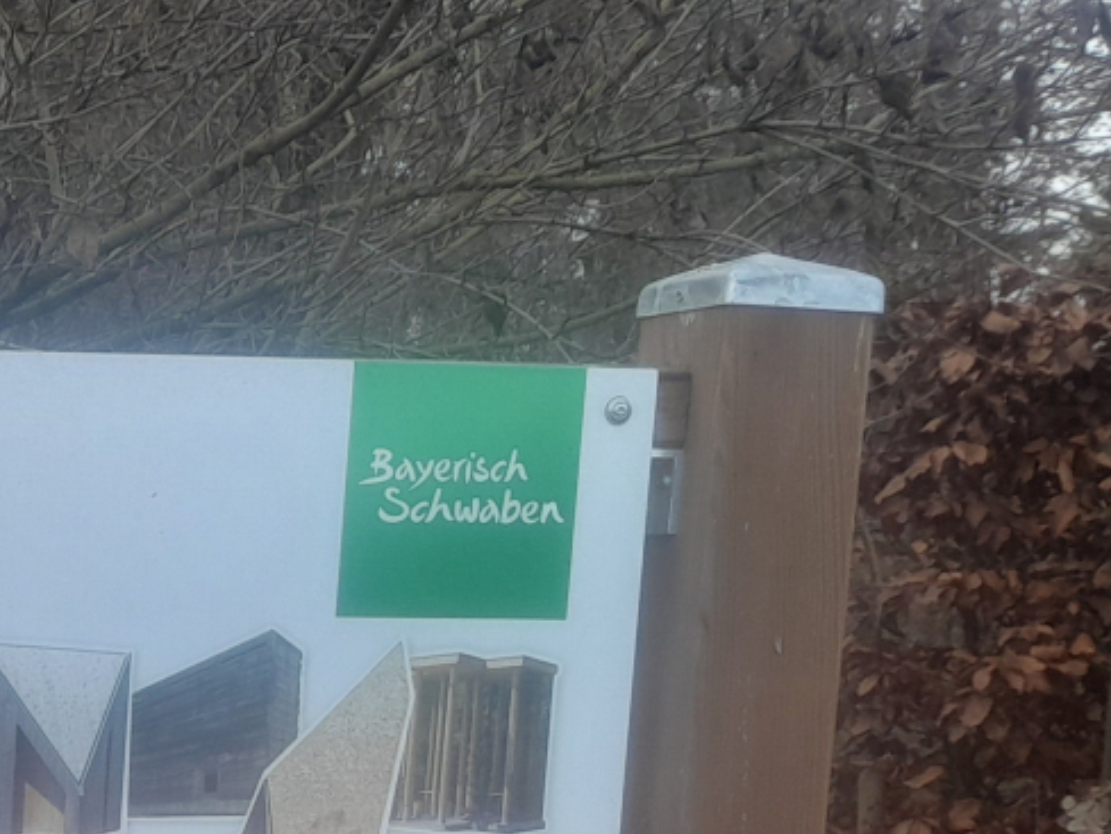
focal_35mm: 85
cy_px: 1068
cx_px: -518
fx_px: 2729
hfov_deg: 20.1
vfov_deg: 16.5
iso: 40
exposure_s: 1/100
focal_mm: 3.98
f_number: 1.8
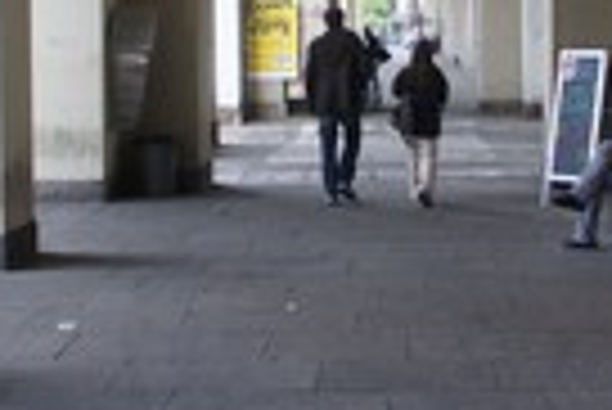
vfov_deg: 14.6
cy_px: -68
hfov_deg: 22.3
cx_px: 342
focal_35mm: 91
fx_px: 1549
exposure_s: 1/80
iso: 400
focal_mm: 18
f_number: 4
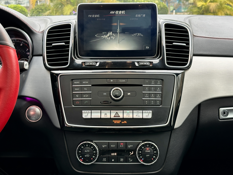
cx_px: 116
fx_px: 323
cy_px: 88
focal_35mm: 48
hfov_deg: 39.7
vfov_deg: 30.3
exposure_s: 1/60
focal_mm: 6.86
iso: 100
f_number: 1.78
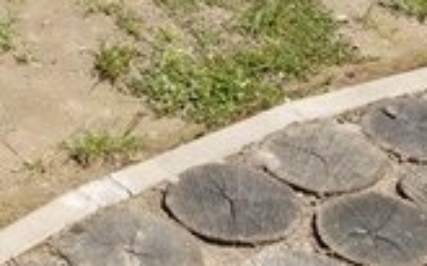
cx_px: -124
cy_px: -564
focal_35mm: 190
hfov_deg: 10.8
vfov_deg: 6.3
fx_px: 2210
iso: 100
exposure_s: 1/500
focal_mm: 11.03
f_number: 4
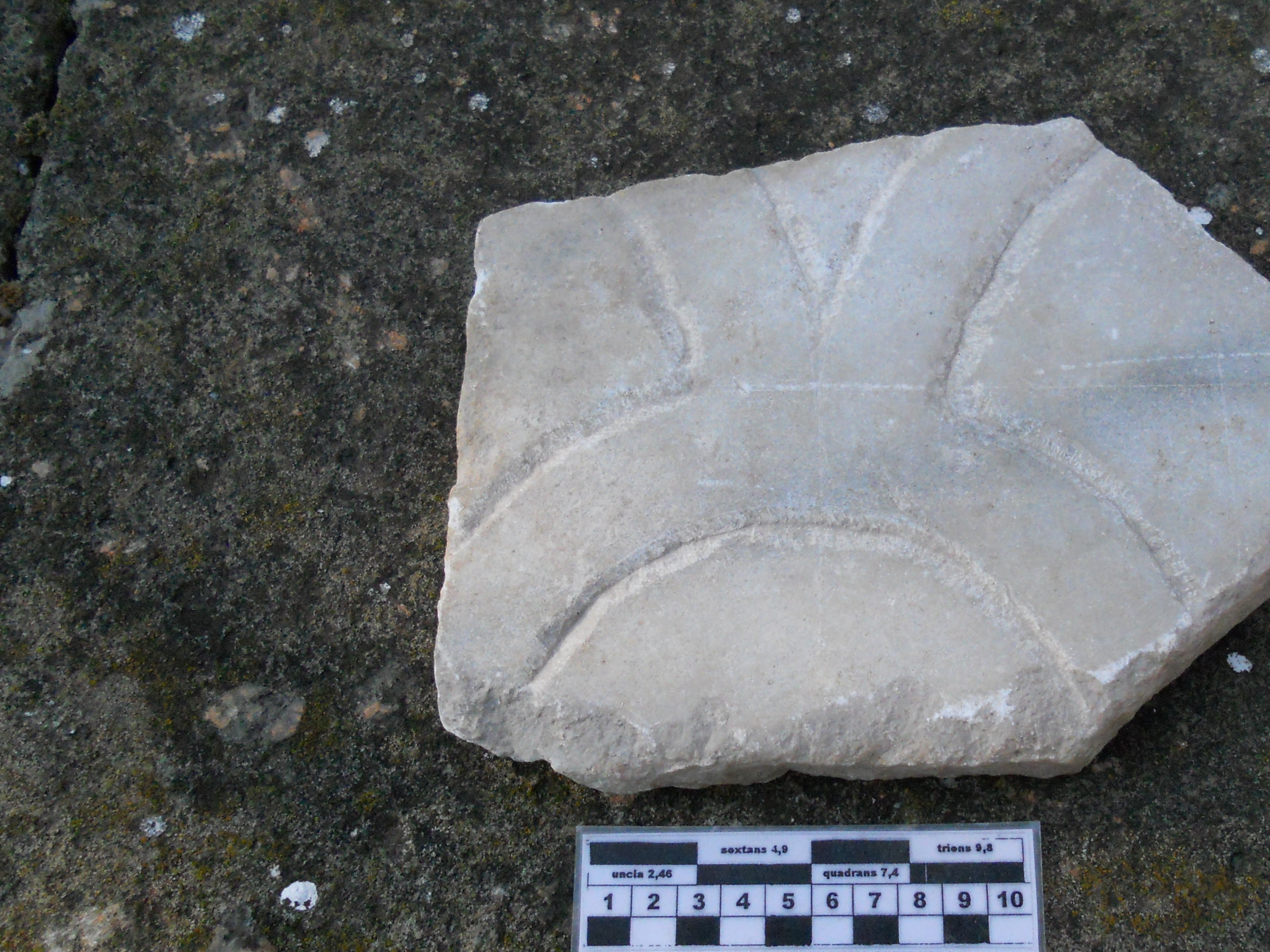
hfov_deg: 49.5
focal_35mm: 37
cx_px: 822
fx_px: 1357
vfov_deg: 38.6
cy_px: 501
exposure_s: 1/1250
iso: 400
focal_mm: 4.9
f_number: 3.2
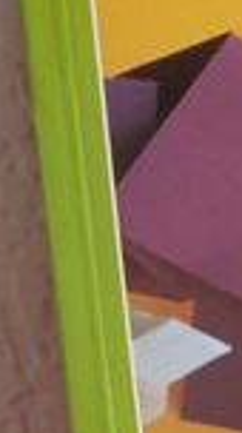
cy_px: 610
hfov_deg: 8.5
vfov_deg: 16.1
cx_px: 658
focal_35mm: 124
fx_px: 1421
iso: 40
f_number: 1.9
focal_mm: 3.6
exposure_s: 1/50
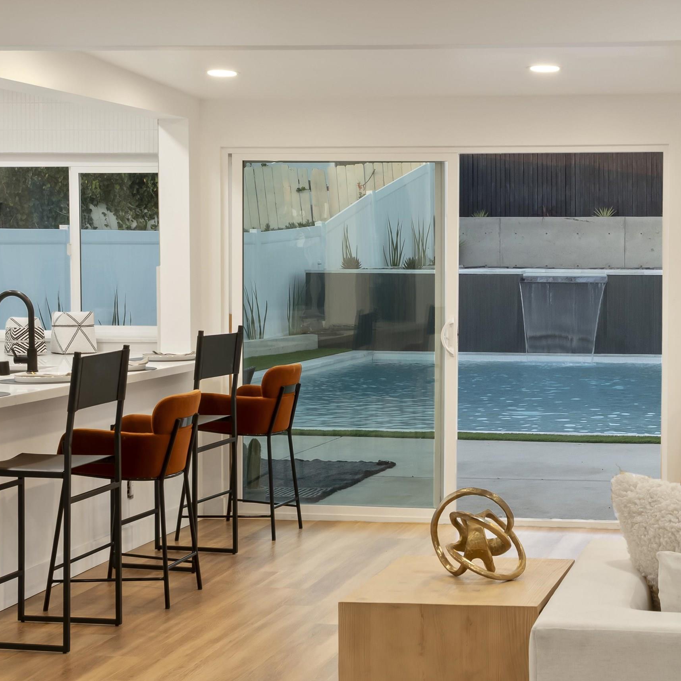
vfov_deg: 25.7
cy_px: 323
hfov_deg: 25.2
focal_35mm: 67
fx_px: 1491
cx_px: 562
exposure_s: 1/3
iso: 500
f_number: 14
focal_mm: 44
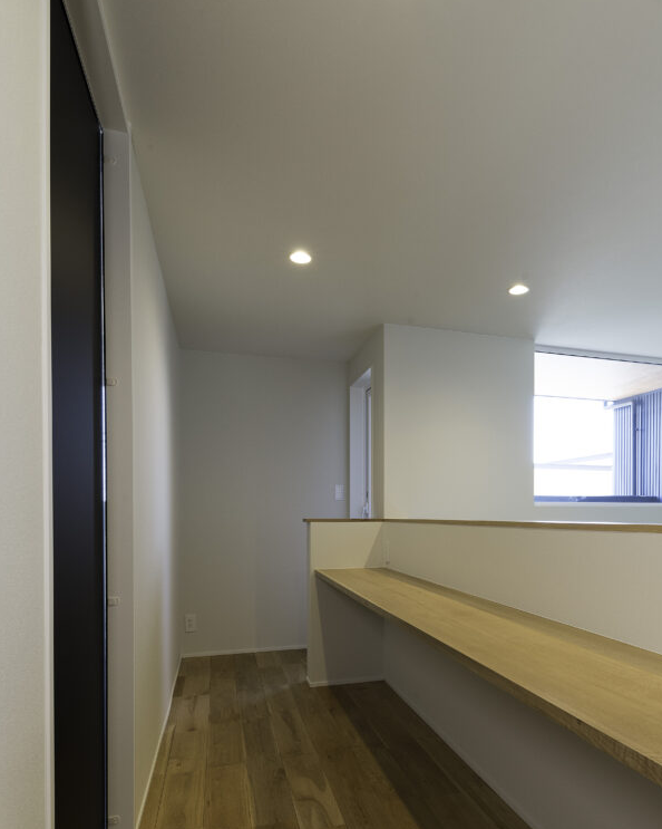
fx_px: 539
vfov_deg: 73.7
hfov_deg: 62.8
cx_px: 379
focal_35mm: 22
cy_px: 520
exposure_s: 1/8
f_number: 11
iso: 400
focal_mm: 17
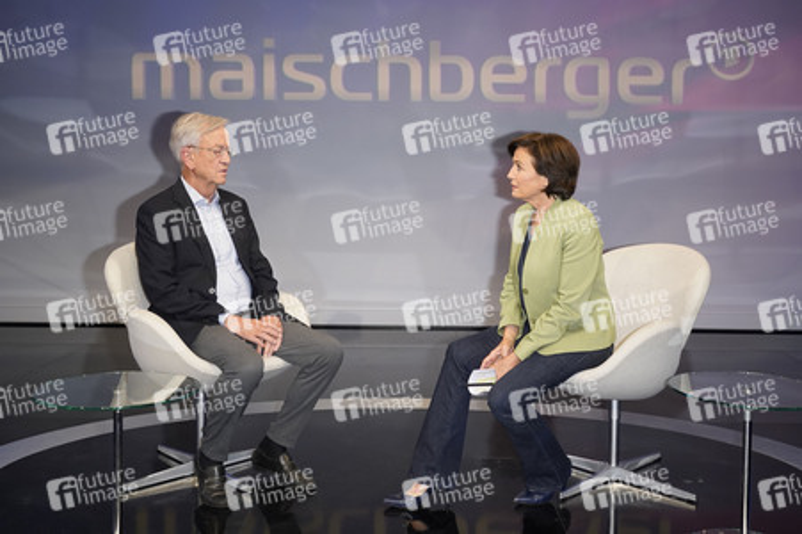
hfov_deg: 58.8
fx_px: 712
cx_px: 401
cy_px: 267
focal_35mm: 32
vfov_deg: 41.1
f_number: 5.6
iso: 2000
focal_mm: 32
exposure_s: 1/160
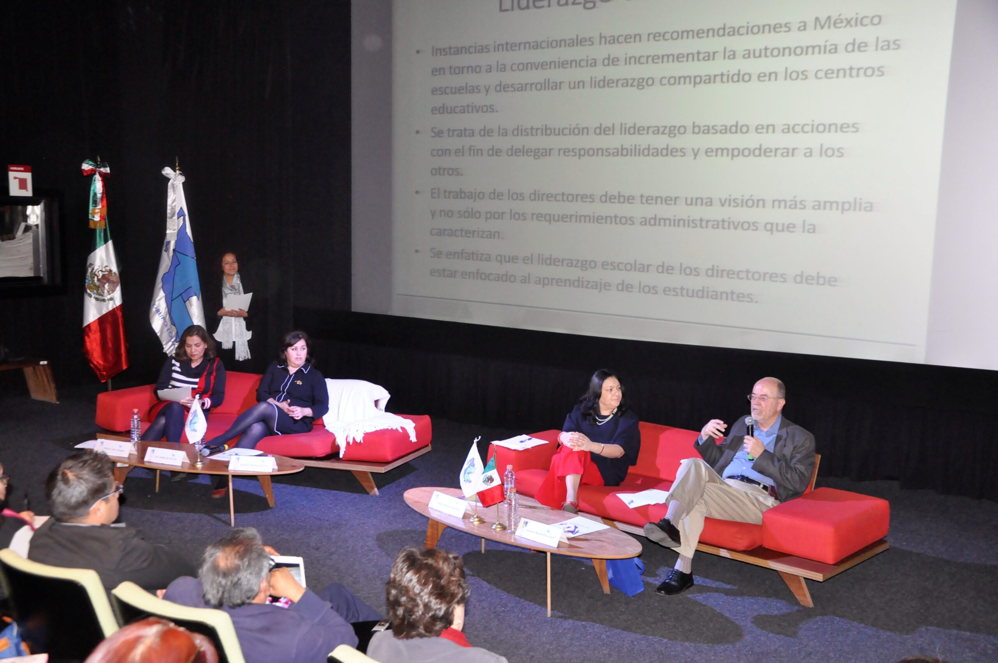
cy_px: 332
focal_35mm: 39
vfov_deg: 34.1
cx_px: 499
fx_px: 1080
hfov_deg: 49.6
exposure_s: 1/60
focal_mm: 26
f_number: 5
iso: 2000
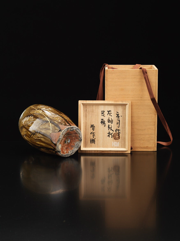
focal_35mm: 84
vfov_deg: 23.3
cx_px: 90
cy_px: 120
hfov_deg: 17.6
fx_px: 582
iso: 50
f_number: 16
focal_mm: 120
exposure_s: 1/250
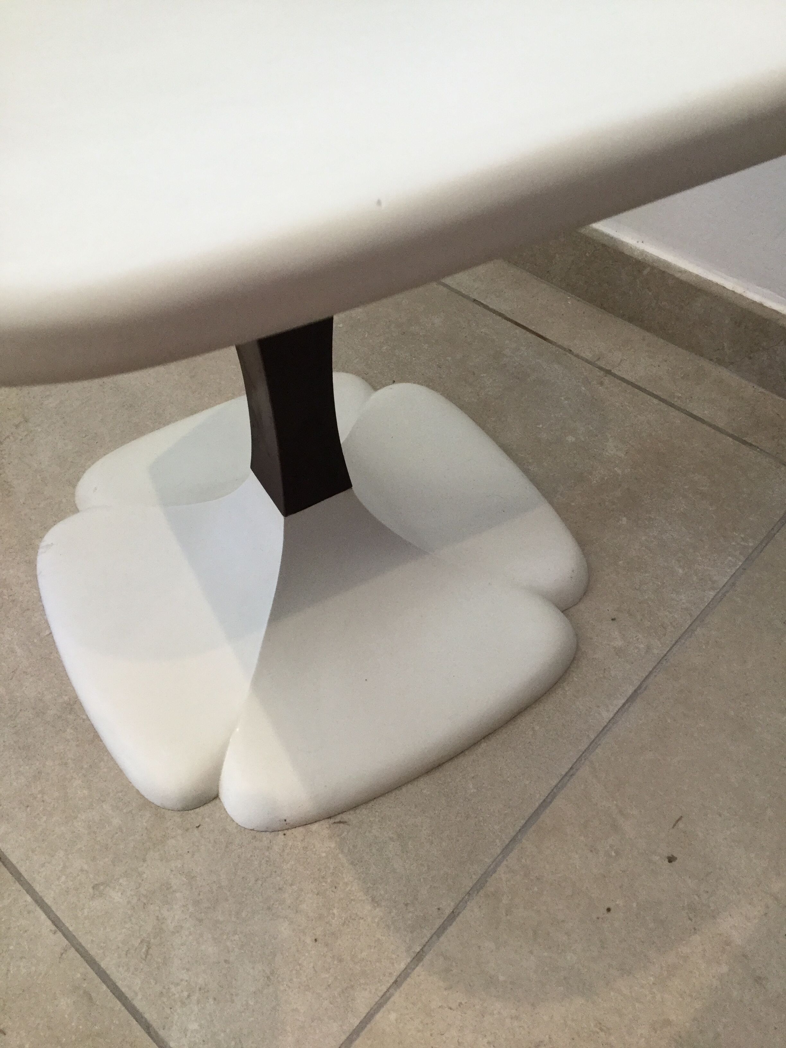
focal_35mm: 31
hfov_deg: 45.4
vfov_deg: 58.4
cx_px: 393
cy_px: 524
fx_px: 939
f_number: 2.4
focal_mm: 3.3
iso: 50
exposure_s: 1/33
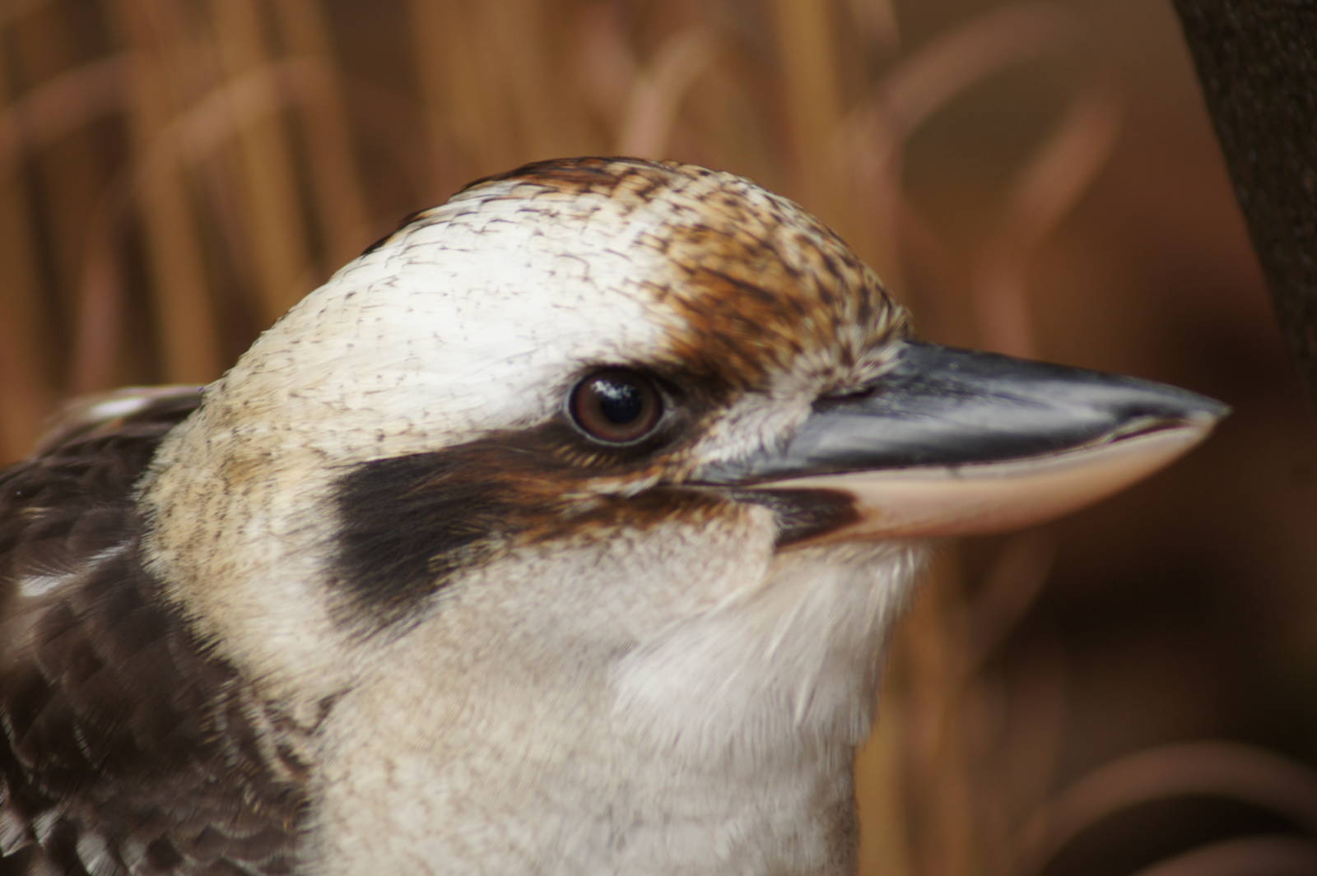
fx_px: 16453
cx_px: 658
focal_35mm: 450
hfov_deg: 4.6
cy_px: 438
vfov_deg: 3.1
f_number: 5.6
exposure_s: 1/30
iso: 200
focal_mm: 300
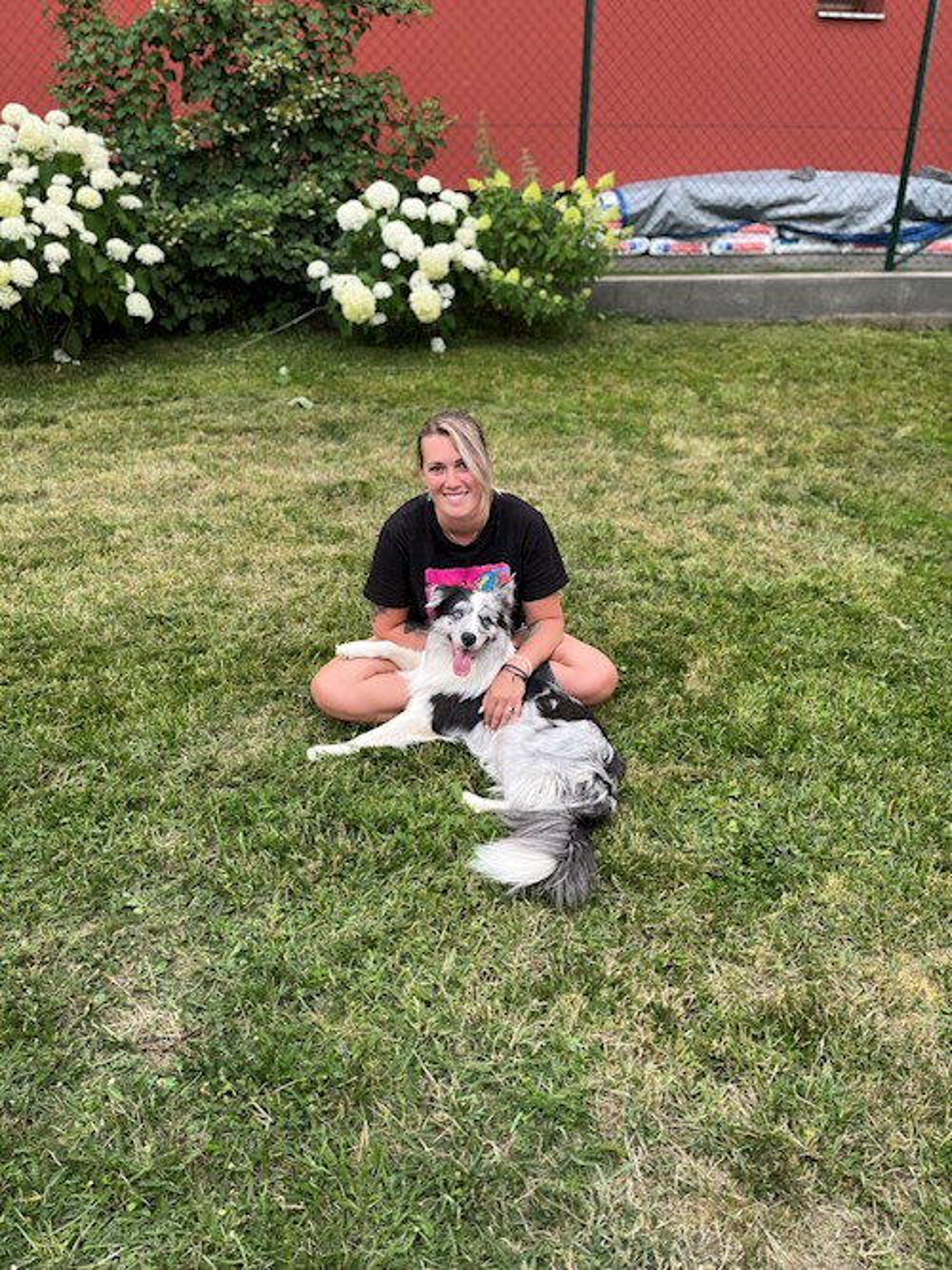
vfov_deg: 67.3
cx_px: 476
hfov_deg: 53.0
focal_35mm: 26
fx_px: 954
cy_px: 635
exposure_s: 1/122
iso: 100
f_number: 1.6
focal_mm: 5.1
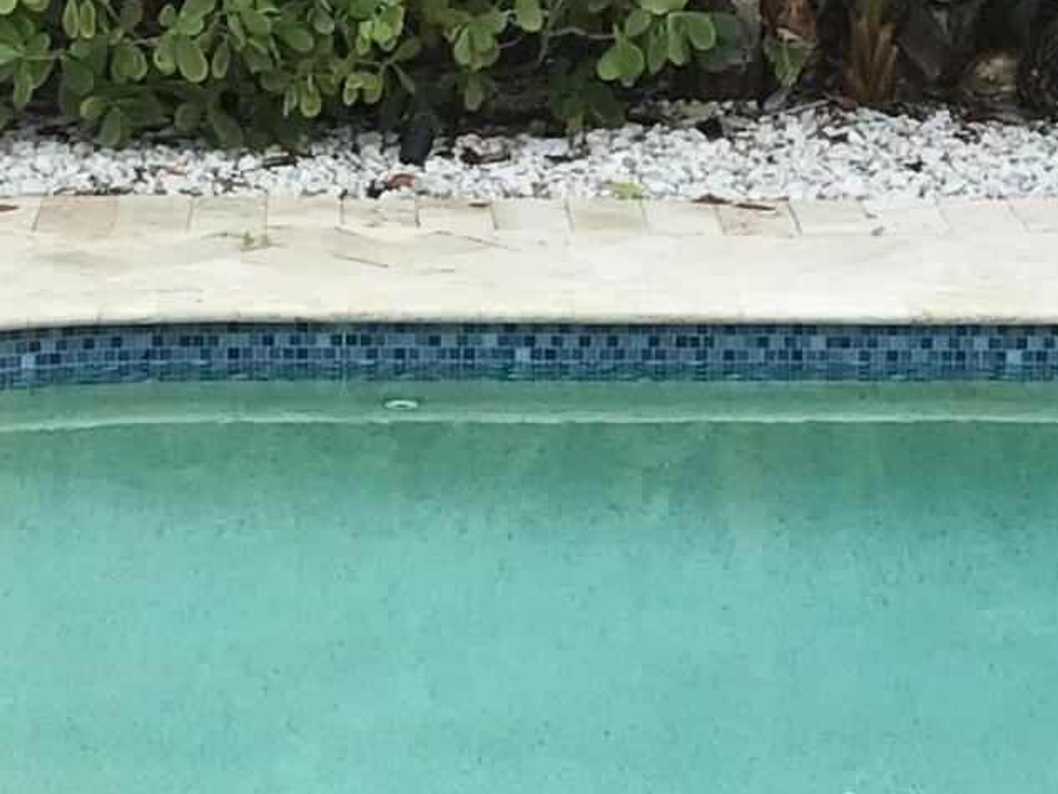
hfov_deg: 14.0
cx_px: 548
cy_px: 8
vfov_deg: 10.4
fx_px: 4310
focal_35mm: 141
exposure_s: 1/529
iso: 25
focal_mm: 3.3
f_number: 2.4
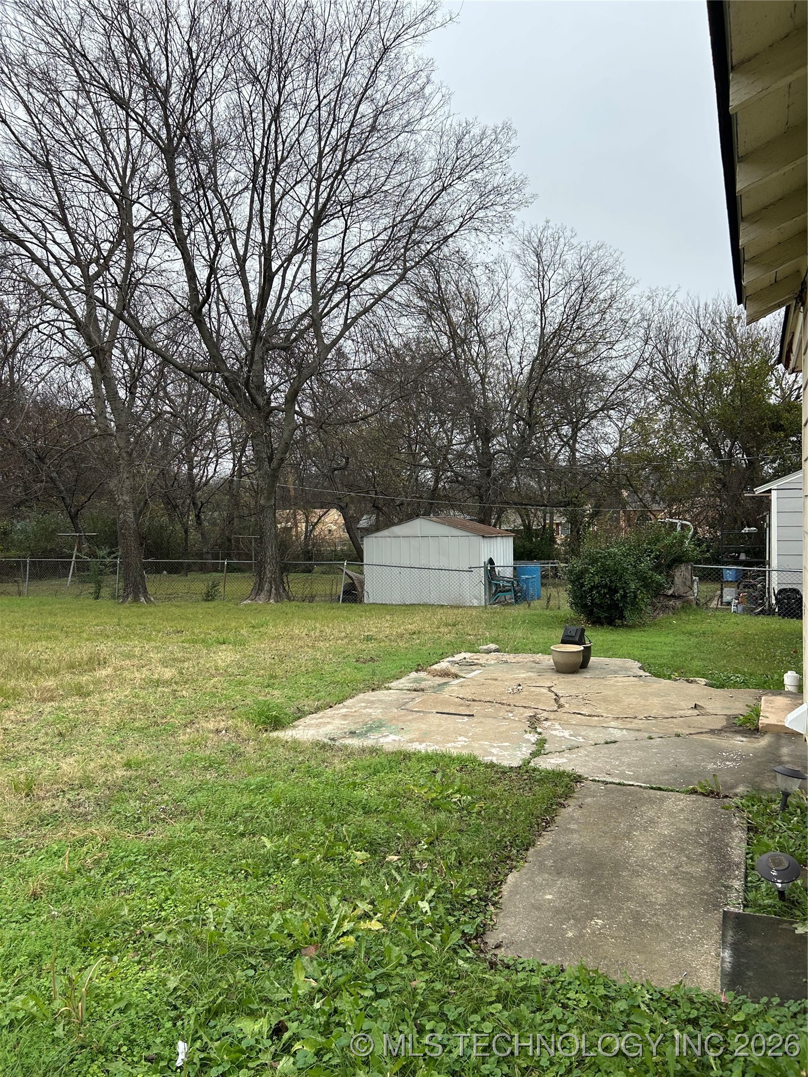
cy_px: 538
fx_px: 809
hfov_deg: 53.1
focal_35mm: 26
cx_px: 404
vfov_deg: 67.3
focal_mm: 5.7
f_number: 1.5
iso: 50
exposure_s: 1/1068
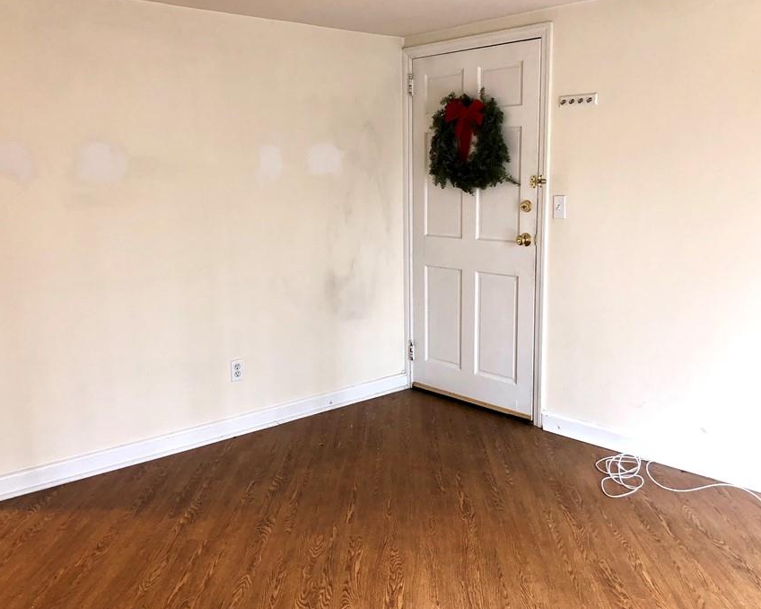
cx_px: 369
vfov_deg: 44.5
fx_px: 743
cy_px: 304
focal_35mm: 33
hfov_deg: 54.2
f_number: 1.8
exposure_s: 1/15
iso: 50
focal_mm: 4
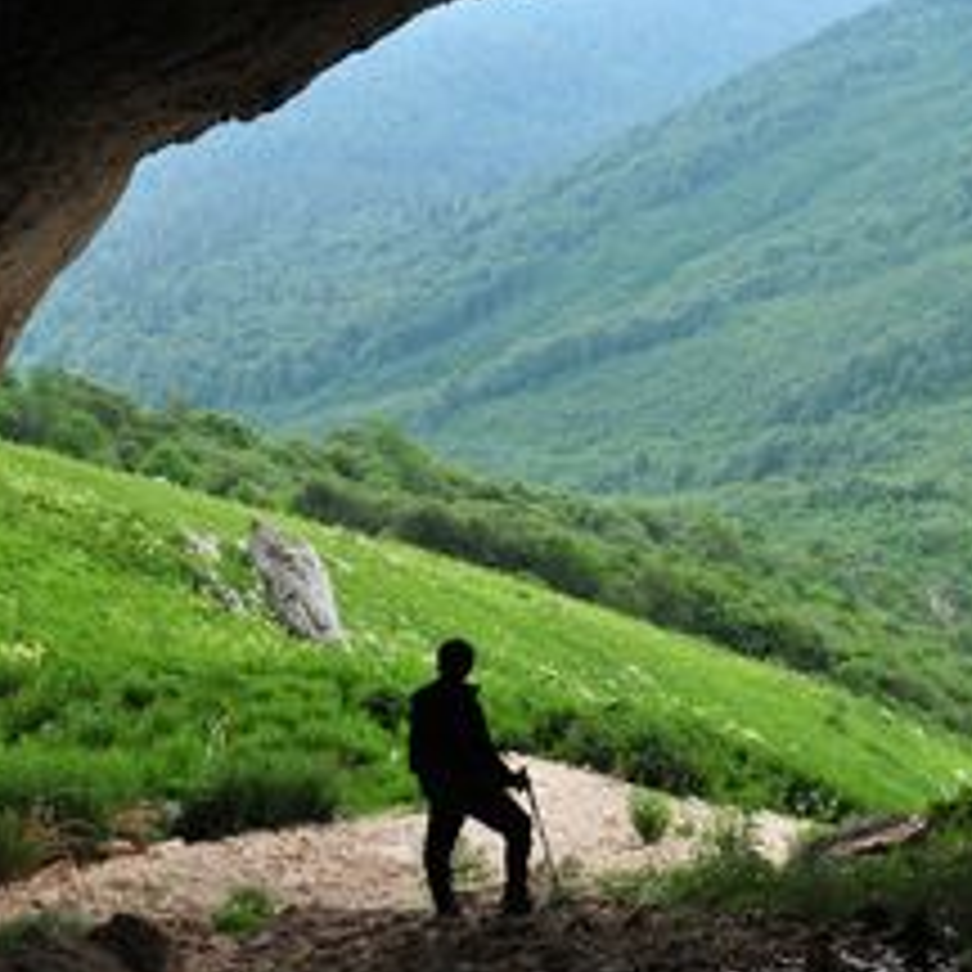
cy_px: 407
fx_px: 1938
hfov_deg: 28.1
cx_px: 558
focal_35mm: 61
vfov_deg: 28.1
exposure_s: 1/40
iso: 640
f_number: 4.5
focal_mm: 24
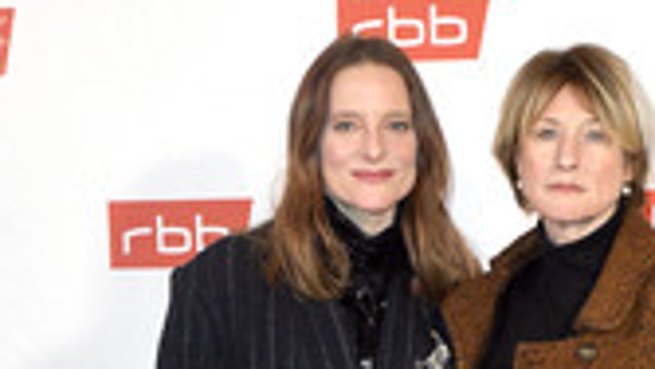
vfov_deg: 11.2
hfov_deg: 21.2
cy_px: 675
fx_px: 1737
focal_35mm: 100
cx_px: 475
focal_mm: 40
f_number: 6.3
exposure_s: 1/200
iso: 2500
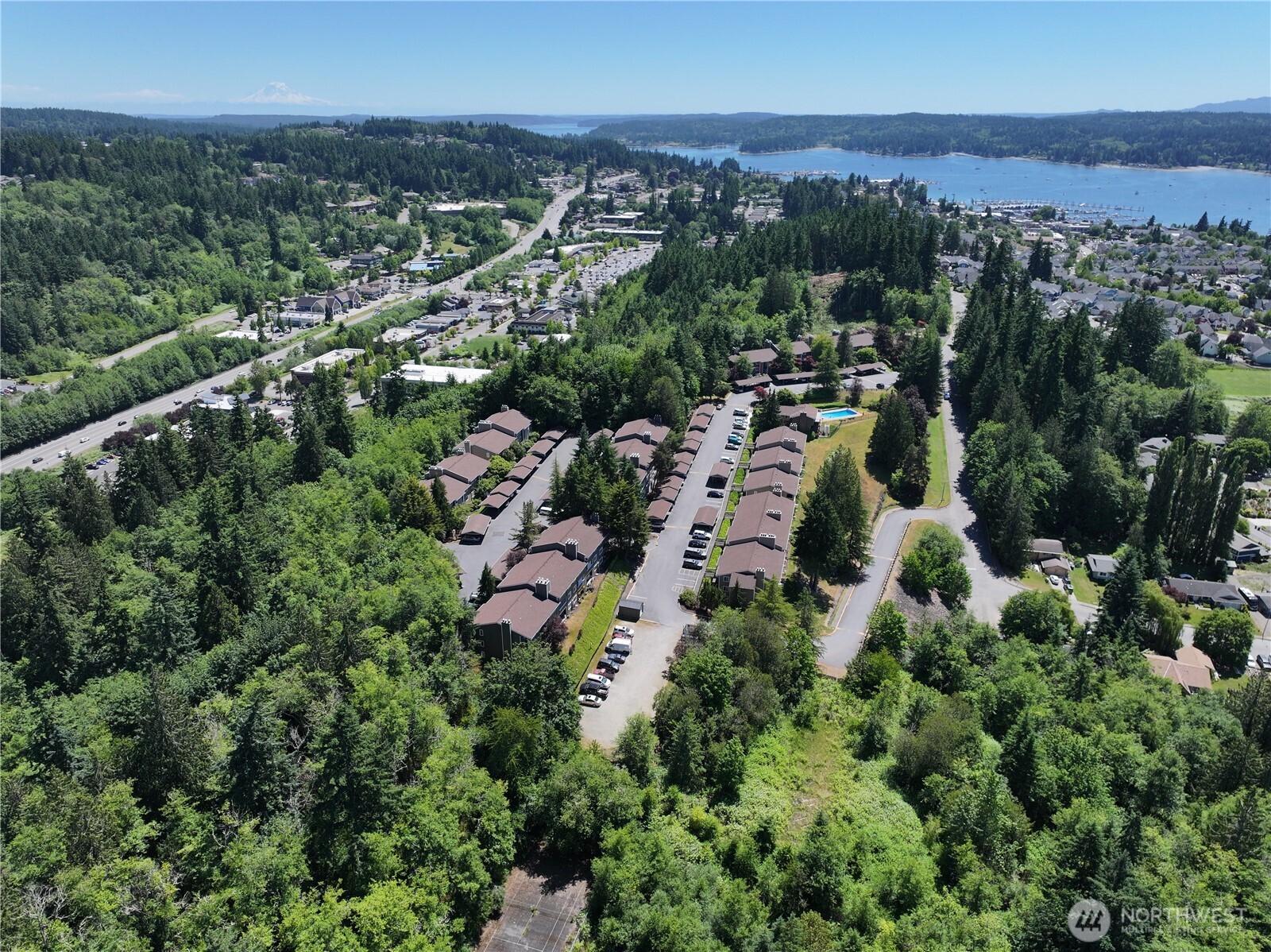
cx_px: 636
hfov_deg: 71.6
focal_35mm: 24
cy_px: 476
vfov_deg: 56.8
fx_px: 881
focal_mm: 12.29
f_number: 2.8
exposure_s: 1/2000
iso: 150
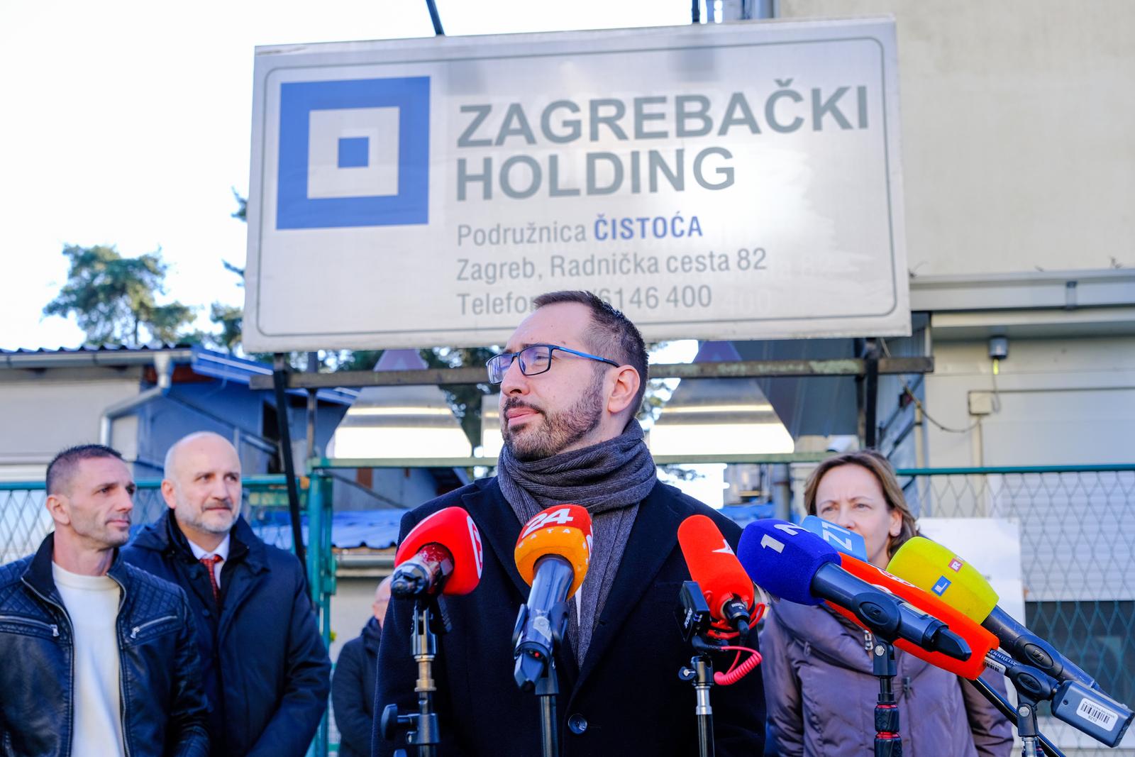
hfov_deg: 44.5
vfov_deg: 30.5
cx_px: 568
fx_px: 1387
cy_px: 378
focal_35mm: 44
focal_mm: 29.2
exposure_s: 1/400
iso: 400
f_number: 4
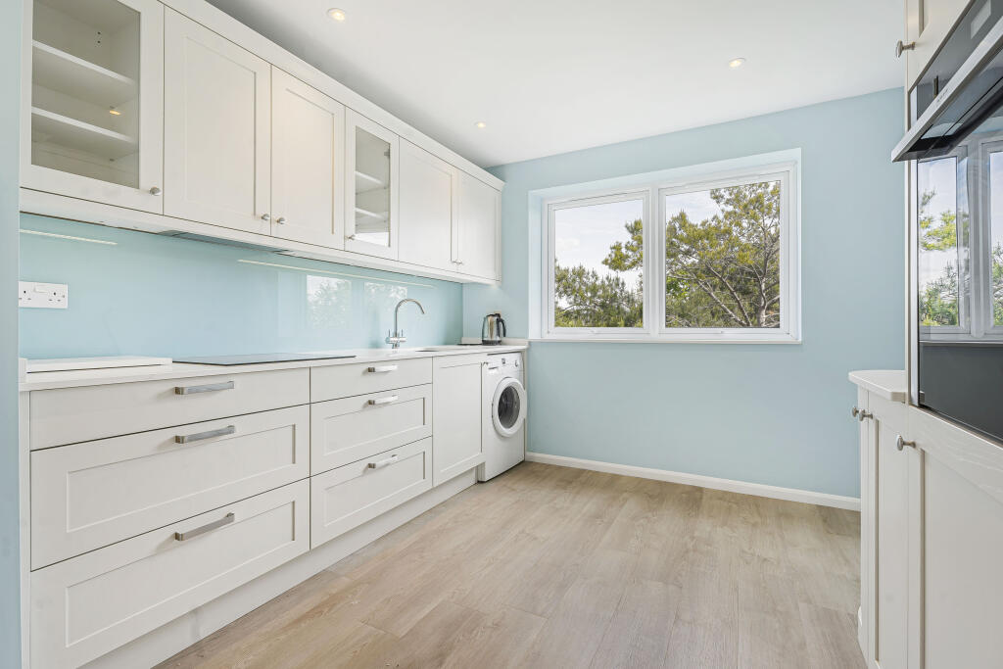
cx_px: 502
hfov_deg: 96.7
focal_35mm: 16
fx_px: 446
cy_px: 334
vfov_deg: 73.8
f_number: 9
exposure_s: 1/25
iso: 200
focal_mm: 16
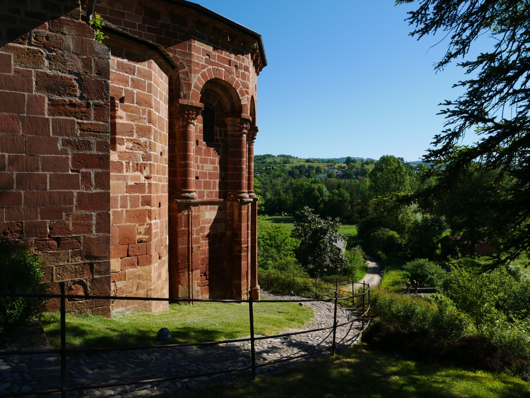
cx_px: 265
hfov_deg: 71.6
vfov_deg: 56.8
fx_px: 368
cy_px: 199
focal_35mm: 24
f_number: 7.1
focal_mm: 12
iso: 200
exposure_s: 1/500
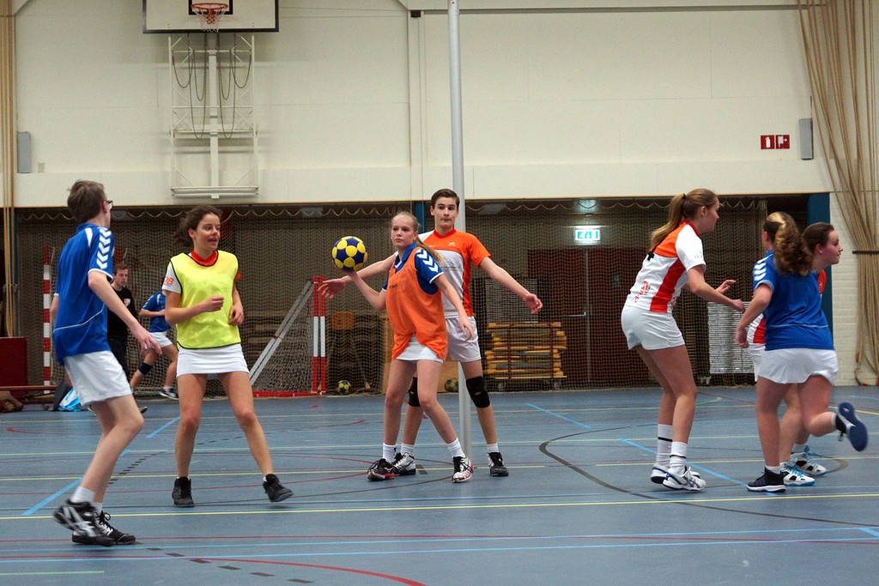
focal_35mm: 75
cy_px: 293
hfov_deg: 27.0
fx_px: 1831
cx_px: 440
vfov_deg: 18.2
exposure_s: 1/160
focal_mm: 50
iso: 1000
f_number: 2.8
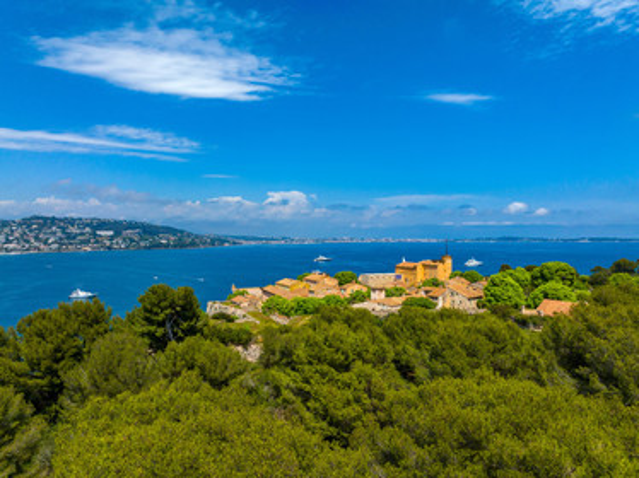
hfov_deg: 71.6
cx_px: 320
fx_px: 443
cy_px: 239
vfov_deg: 56.8
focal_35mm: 24
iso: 200
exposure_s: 1/800
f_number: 8
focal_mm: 12.3
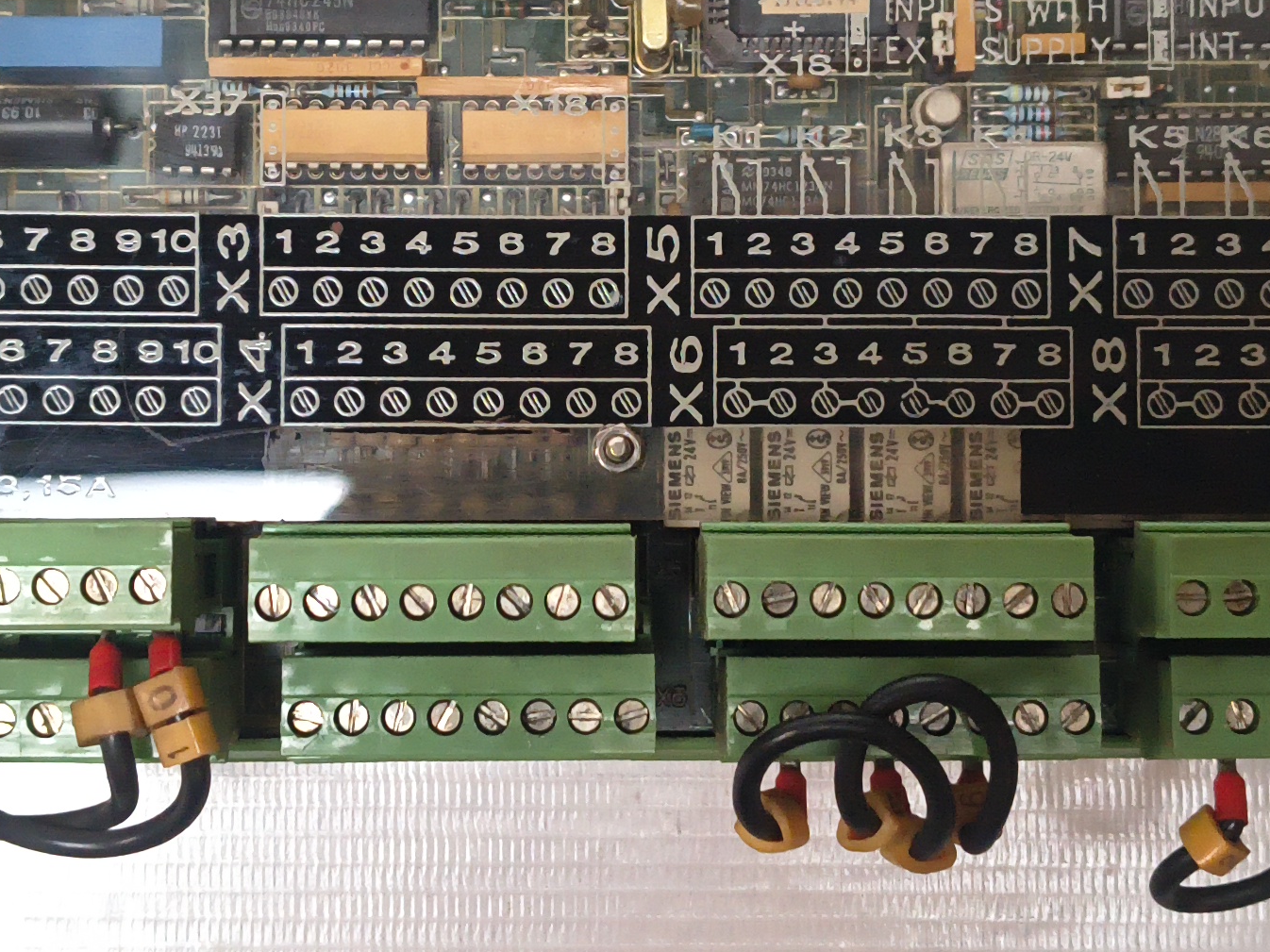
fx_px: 2568
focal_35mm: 70
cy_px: 369
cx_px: 578
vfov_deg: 21.0
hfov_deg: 27.8
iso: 1625
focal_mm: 5.56
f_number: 1.8
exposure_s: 1/33.3
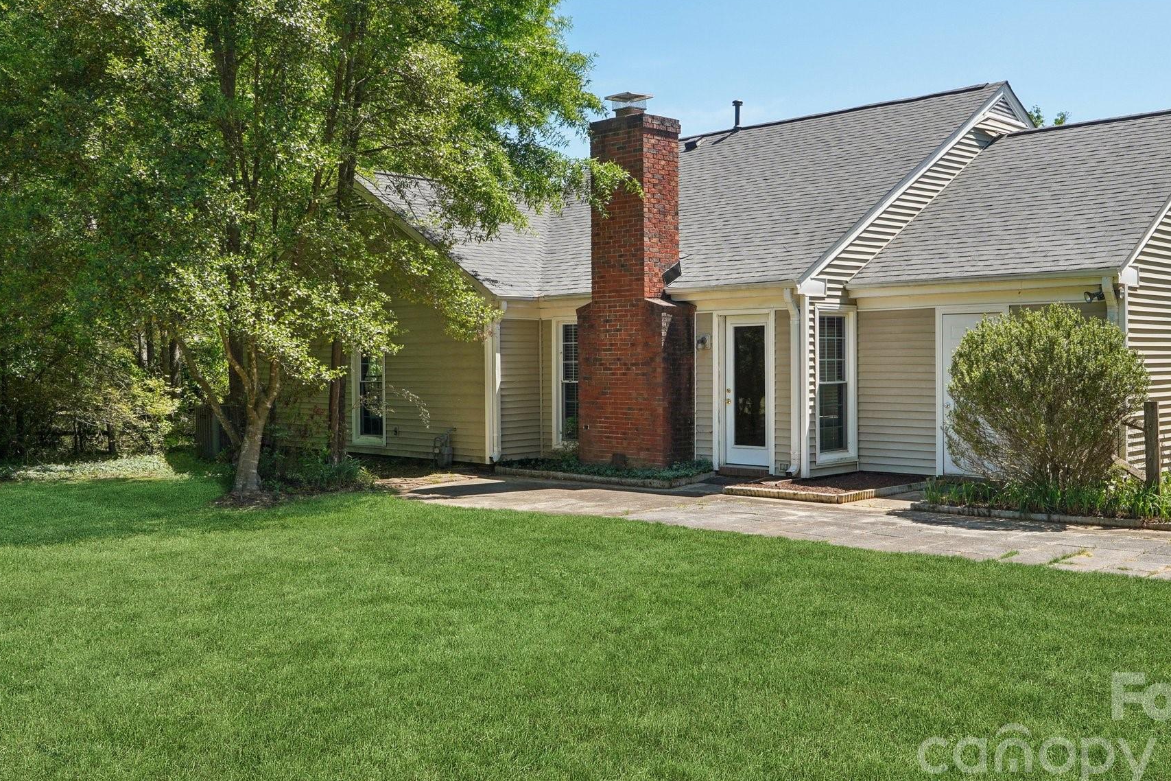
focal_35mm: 36
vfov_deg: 36.8
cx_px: 628
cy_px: 339
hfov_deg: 53.1
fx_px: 1171
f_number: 8
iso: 100
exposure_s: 1/90
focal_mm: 20
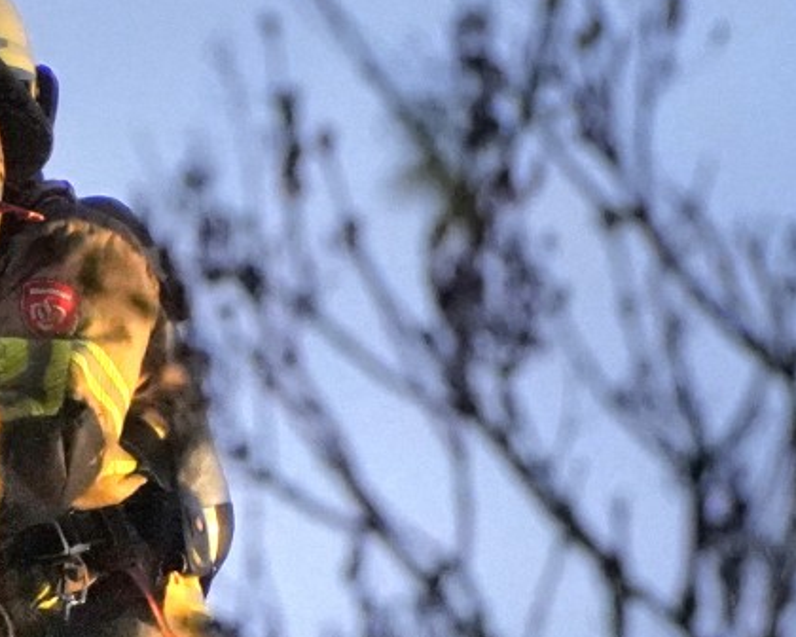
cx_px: -383
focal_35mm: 1086
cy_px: 521
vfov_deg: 1.4
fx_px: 25585
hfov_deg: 1.8
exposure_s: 1/60.2
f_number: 5.6
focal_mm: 200
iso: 12800
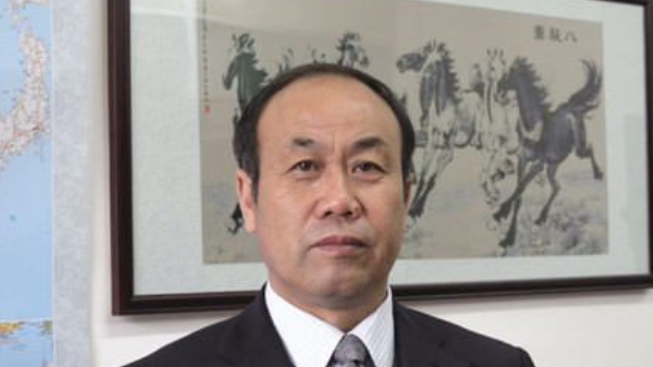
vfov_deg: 13.9
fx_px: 1506
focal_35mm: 87
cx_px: 341
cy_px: 240
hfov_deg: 24.5
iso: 1250
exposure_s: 1/60
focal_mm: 38.9
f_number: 5.6
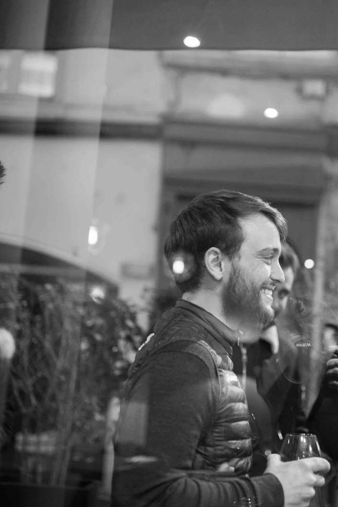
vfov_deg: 37.5
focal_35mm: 53
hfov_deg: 25.4
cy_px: 255
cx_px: 230
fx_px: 746
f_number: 1.4
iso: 1600
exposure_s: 1/80
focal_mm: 35
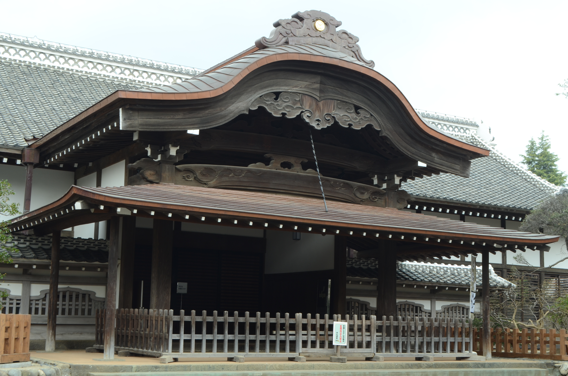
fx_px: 827
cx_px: 284
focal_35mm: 52
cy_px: 188
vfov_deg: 25.6
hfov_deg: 37.9
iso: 200
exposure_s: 1/20
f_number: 13
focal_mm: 35
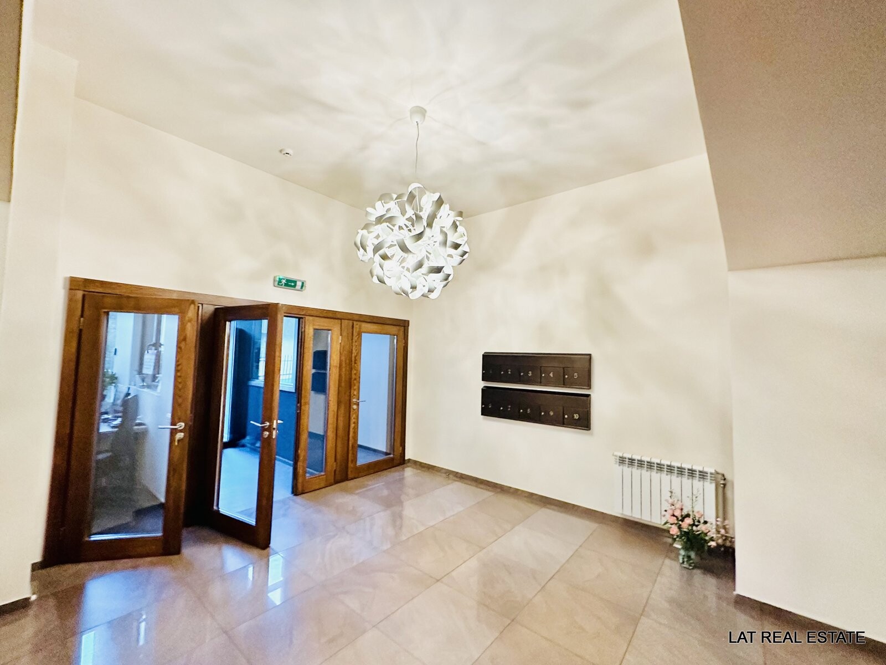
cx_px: 443
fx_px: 358
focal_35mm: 14
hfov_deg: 102.1
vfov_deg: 85.7
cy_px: 332
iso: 500
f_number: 2.2
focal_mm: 2.22
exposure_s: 1/50
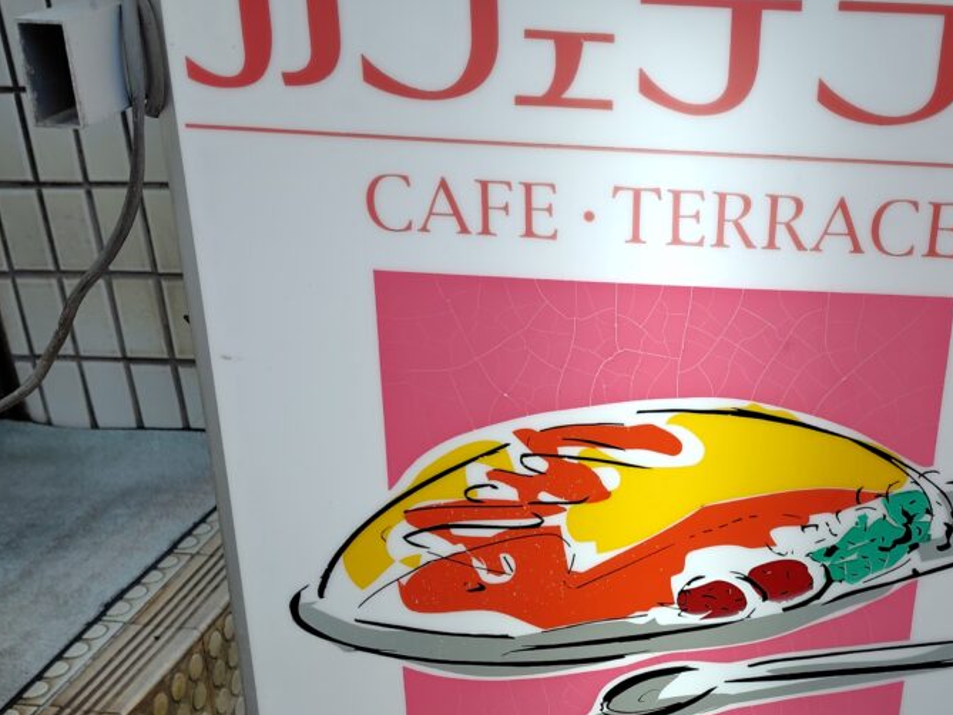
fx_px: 1212
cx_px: 694
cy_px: 477
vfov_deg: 32.6
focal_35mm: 44
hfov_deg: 41.9
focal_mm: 5.6
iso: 63
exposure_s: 1/120
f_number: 1.9
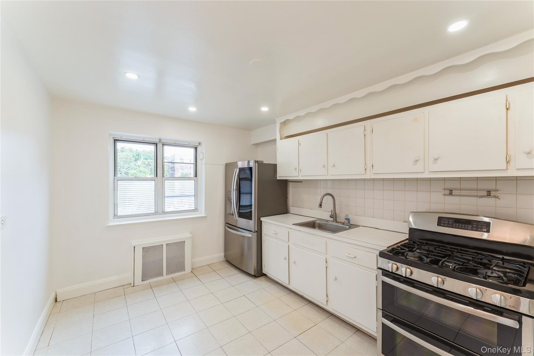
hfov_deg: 104.3
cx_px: 267
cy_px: 178
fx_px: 208
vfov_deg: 81.2
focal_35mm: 14
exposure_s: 1/5
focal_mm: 14
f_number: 11
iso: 100
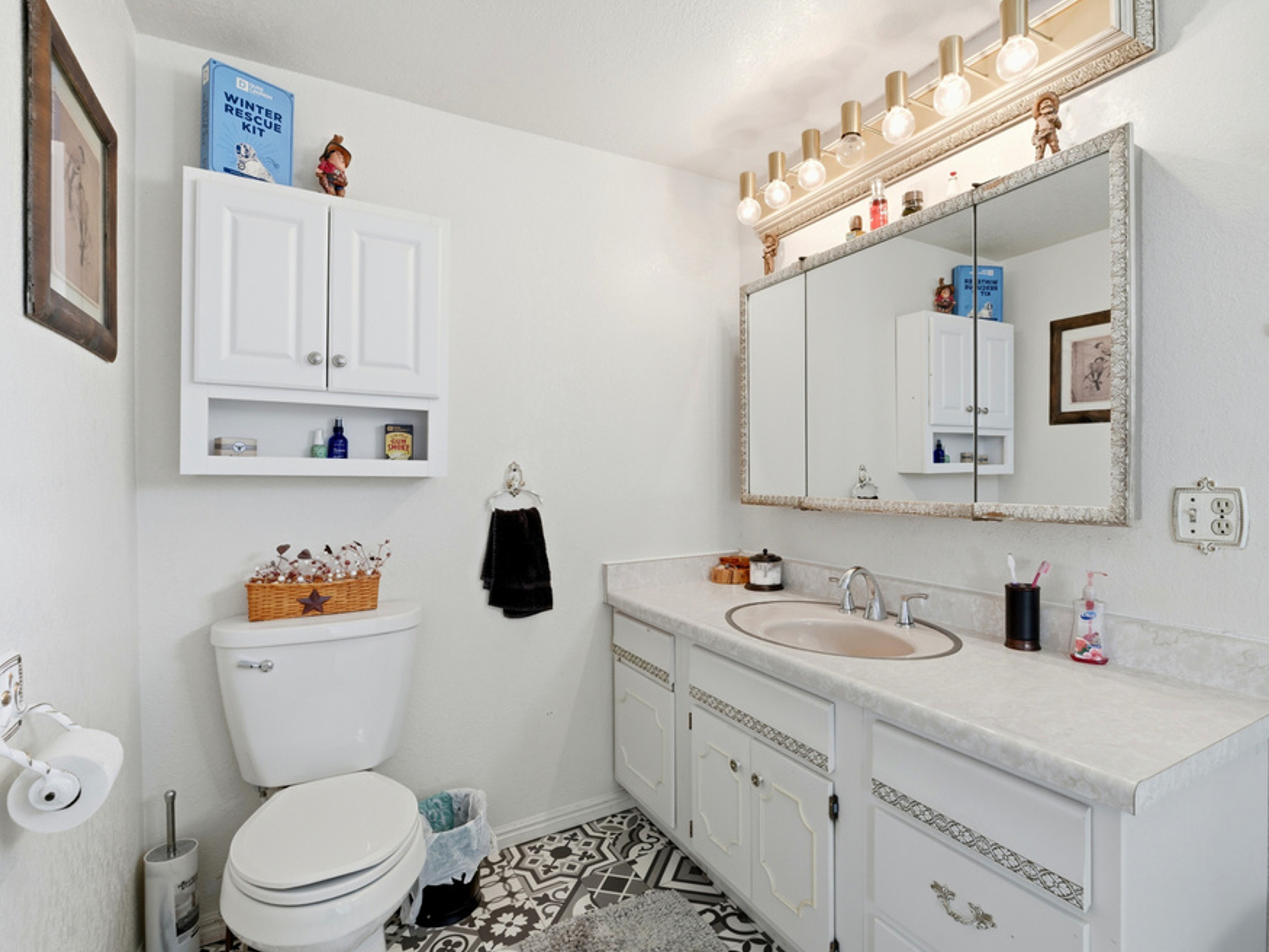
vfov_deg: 71.6
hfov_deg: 87.6
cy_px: 469
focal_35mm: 18
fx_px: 660
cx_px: 689
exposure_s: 1/40
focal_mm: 16
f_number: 8
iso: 100
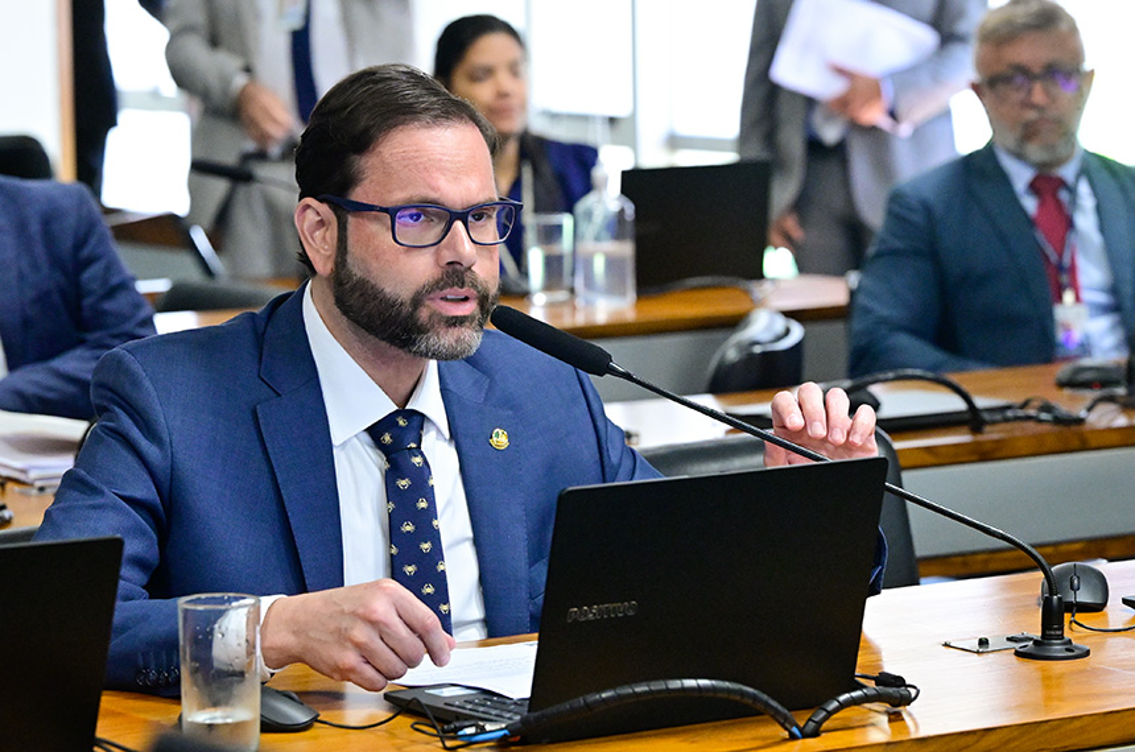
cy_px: 376
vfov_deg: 9.7
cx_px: 568
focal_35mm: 141
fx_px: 4437
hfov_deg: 14.6
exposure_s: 1/160
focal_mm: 94
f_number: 4.5
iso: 4000
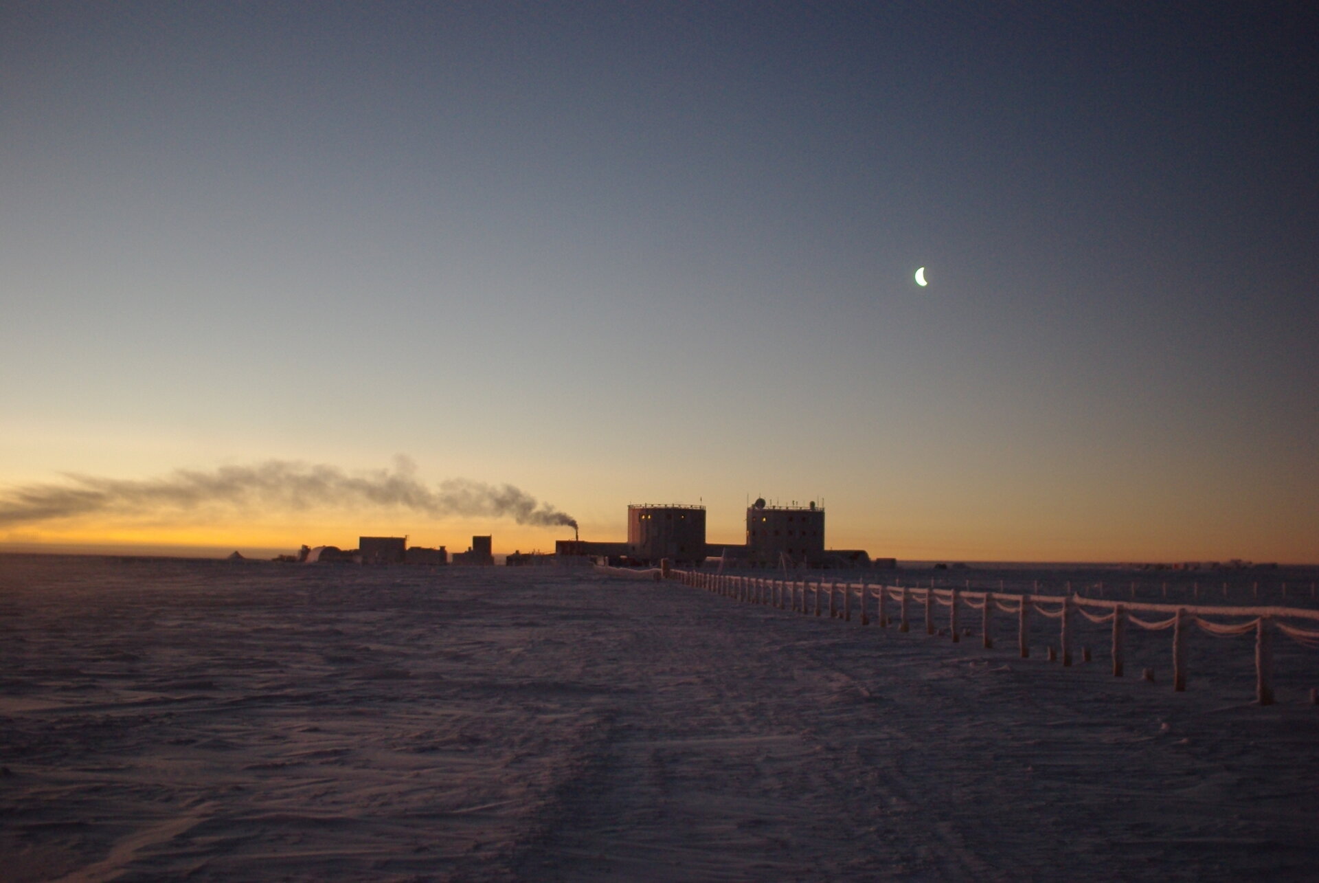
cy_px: 442
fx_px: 1651
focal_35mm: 45
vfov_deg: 29.9
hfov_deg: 43.6
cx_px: 660
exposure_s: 1/20
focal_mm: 30
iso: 800
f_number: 2
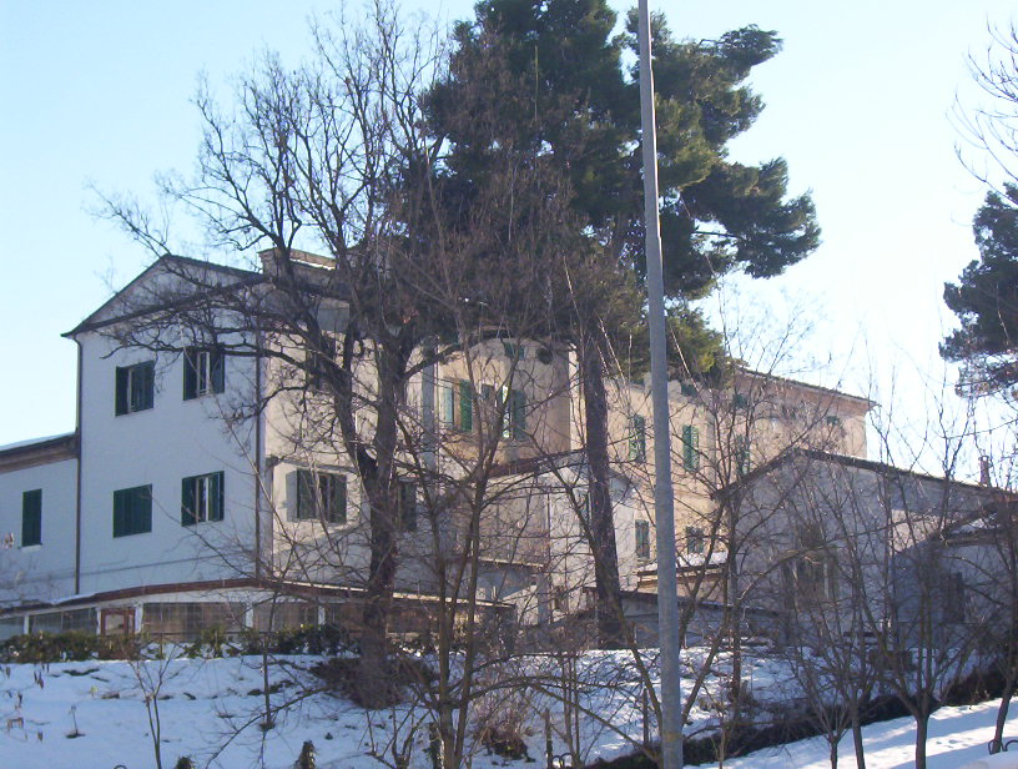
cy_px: 384
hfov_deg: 30.2
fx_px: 1887
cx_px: 509
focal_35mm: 64
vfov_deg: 23.0
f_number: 3.54
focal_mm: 9.98
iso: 100
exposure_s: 1/730
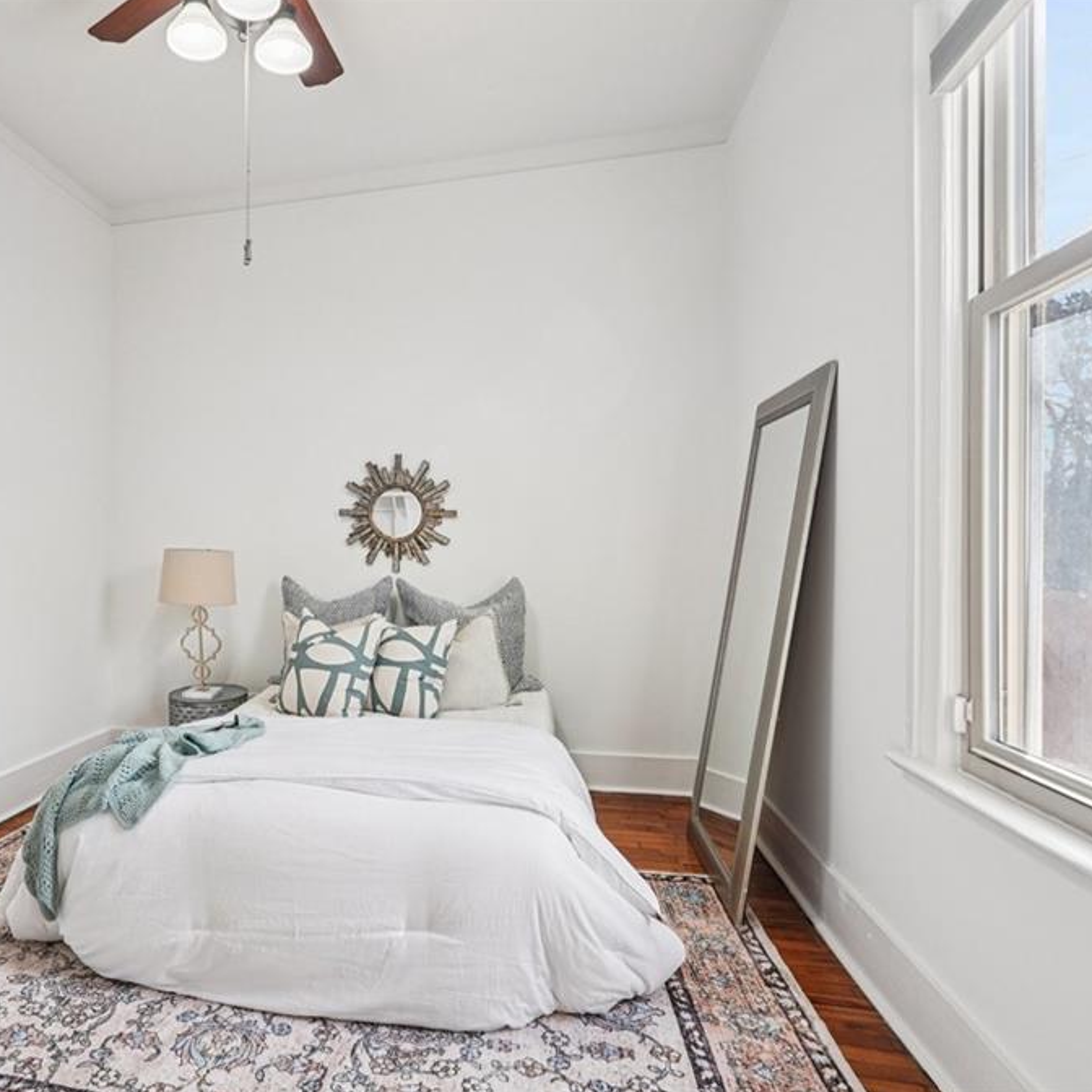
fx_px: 785
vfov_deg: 69.6
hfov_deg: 66.6
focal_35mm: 22
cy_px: 544
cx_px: 318
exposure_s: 1/50
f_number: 8
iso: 800
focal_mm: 17
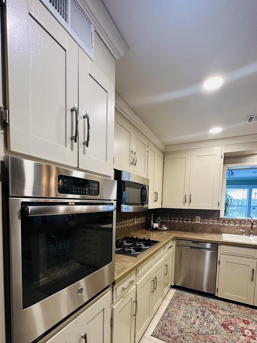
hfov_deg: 71.6
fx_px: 178
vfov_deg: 86.0
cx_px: 124
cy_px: 215
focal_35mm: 18
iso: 160
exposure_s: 1/60
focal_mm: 2.22
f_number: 2.2
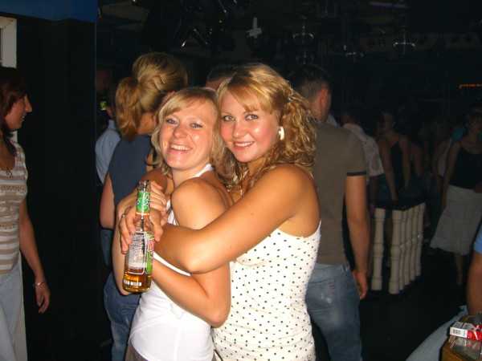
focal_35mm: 38
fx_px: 529
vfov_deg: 37.7
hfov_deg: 49.0
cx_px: 241
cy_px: 180
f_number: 2.8
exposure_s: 1/60
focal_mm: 7.9
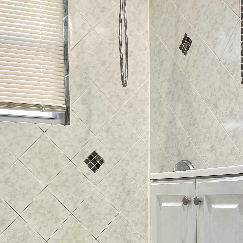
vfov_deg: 26.5
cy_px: 210
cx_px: 117
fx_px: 500
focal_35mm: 63
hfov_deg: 27.3
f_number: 1.6
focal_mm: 5.1
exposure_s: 1/120
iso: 40
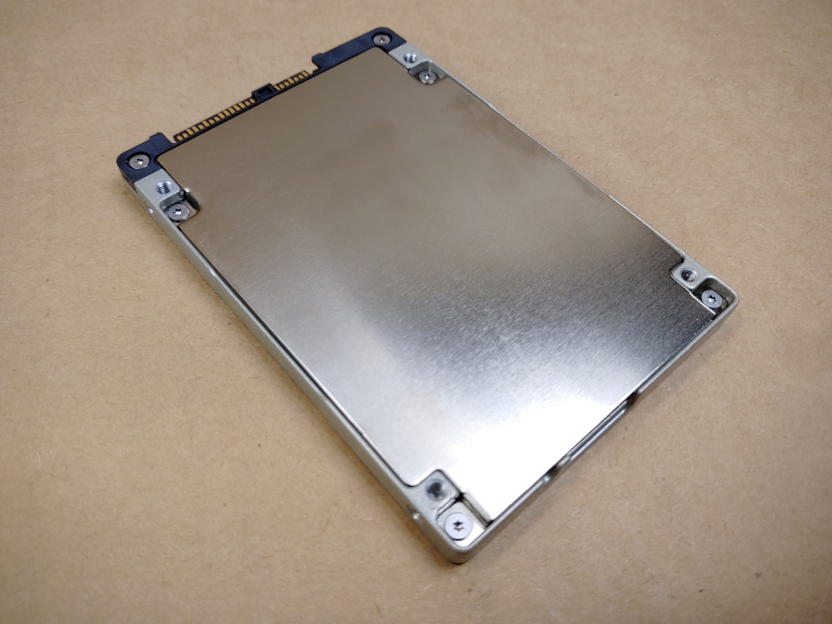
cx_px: 416
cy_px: 312
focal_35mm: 28
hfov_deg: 63.4
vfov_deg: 49.7
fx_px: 673
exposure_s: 1/198
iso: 50
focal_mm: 4.36
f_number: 1.8
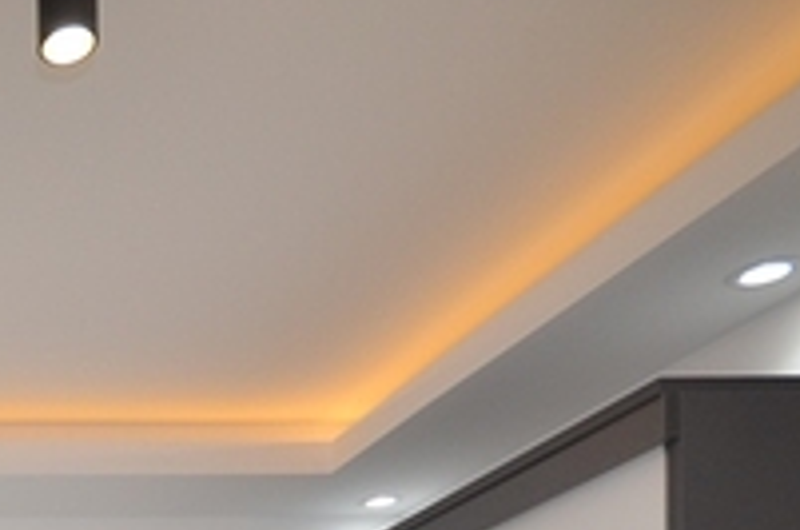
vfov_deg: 19.2
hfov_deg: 29.0
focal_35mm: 54
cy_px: 940
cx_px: -277
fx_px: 1197
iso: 400
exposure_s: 1/200
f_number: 7.1
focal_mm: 10
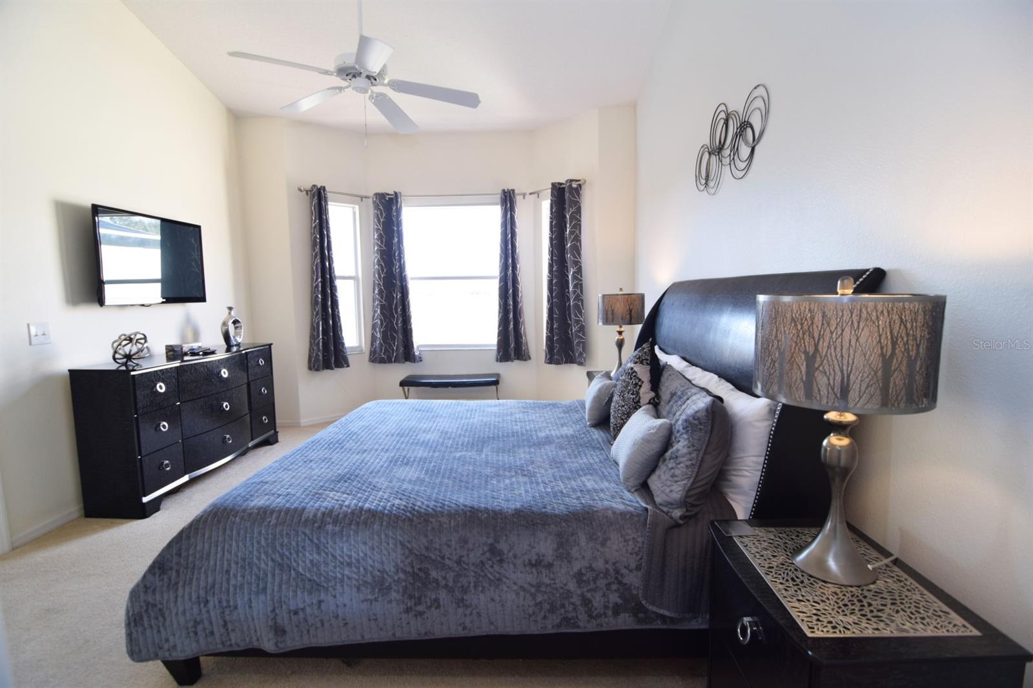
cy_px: 344
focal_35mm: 16
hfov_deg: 95.0
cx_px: 516
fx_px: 473
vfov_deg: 72.0
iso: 400
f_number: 4
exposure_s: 1/60
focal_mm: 11
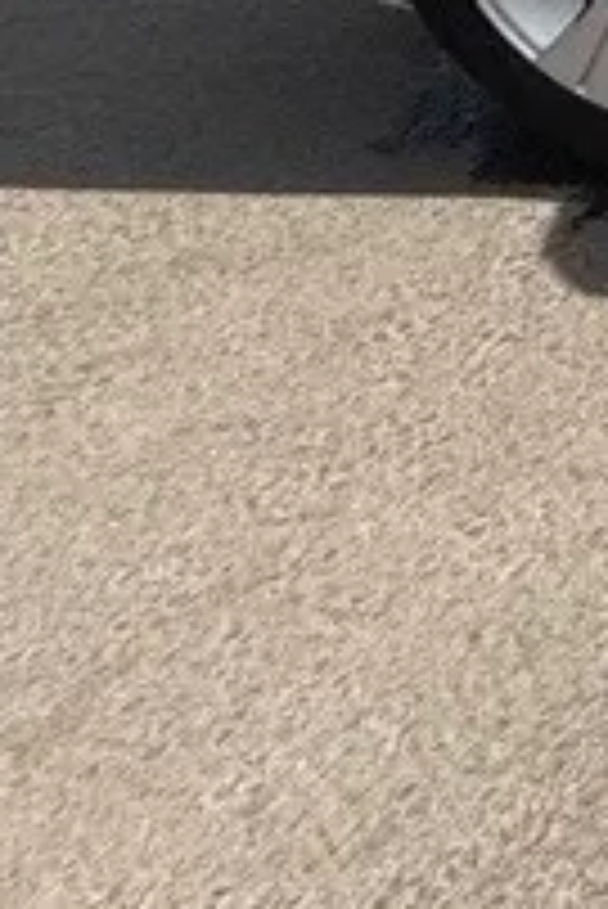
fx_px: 1821
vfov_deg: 21.0
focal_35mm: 72
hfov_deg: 9.1
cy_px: -639
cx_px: 2234
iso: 50
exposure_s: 1/2320
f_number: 2.2
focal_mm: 2.22
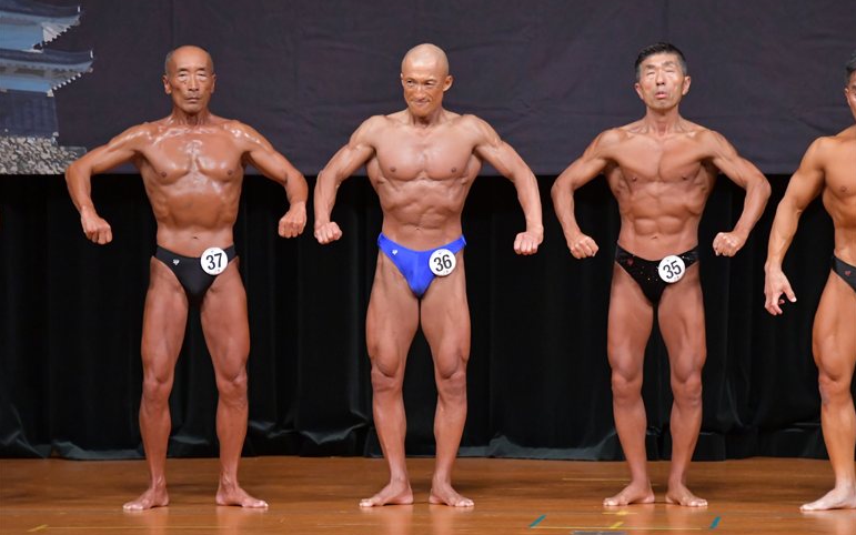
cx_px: 428
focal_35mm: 292
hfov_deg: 7.2
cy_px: 260
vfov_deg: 4.5
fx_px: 6812
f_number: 5.6
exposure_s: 1/400
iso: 5000
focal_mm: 190
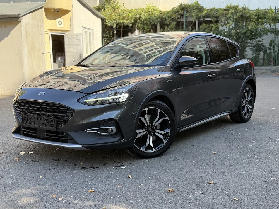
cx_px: 140
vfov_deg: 30.3
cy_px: 104
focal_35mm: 48
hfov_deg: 39.7
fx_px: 387
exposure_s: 1/885
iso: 100
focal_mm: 6.76
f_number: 1.78
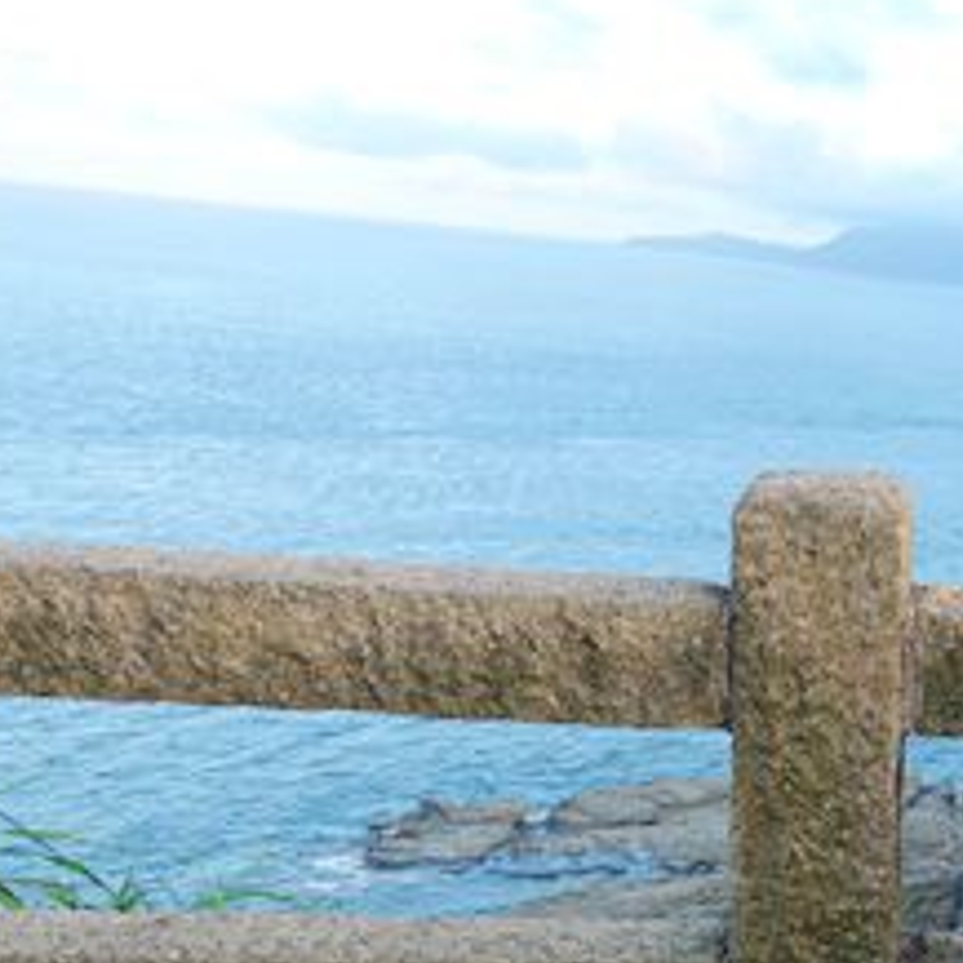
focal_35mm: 61
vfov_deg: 27.3
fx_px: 1920
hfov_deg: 24.0
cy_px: 832
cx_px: 1314
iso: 125
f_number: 2.8
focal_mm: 8.8
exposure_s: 1/200
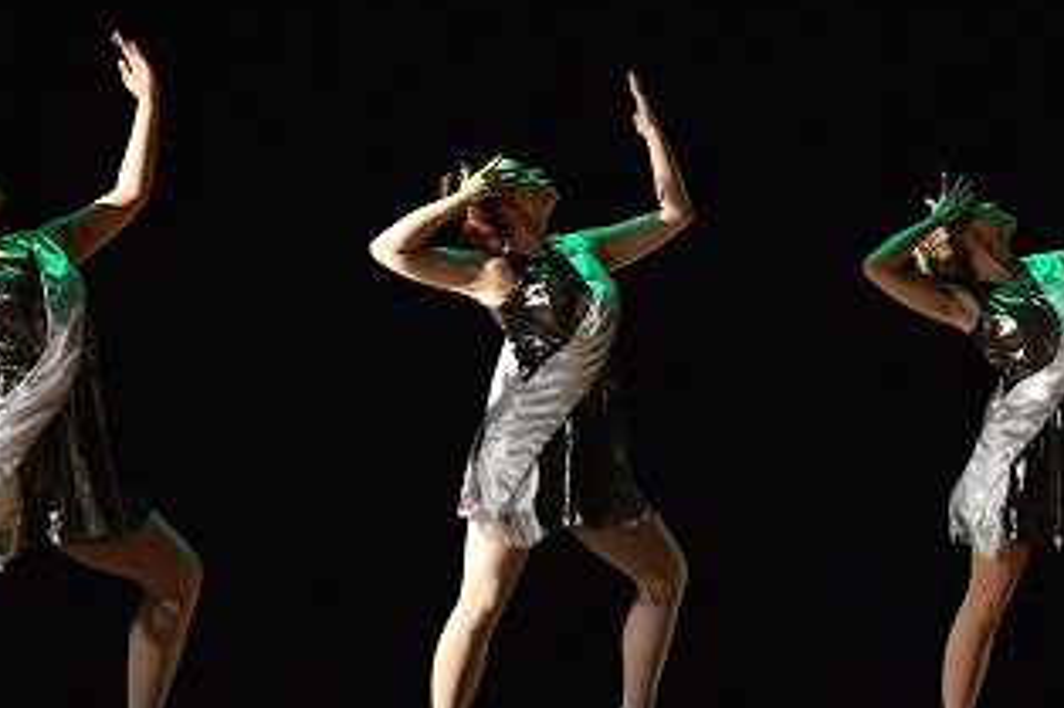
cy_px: 200
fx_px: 3809
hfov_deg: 15.8
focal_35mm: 129
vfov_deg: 10.6
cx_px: 759
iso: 1600
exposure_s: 1/160
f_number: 5.6
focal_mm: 45
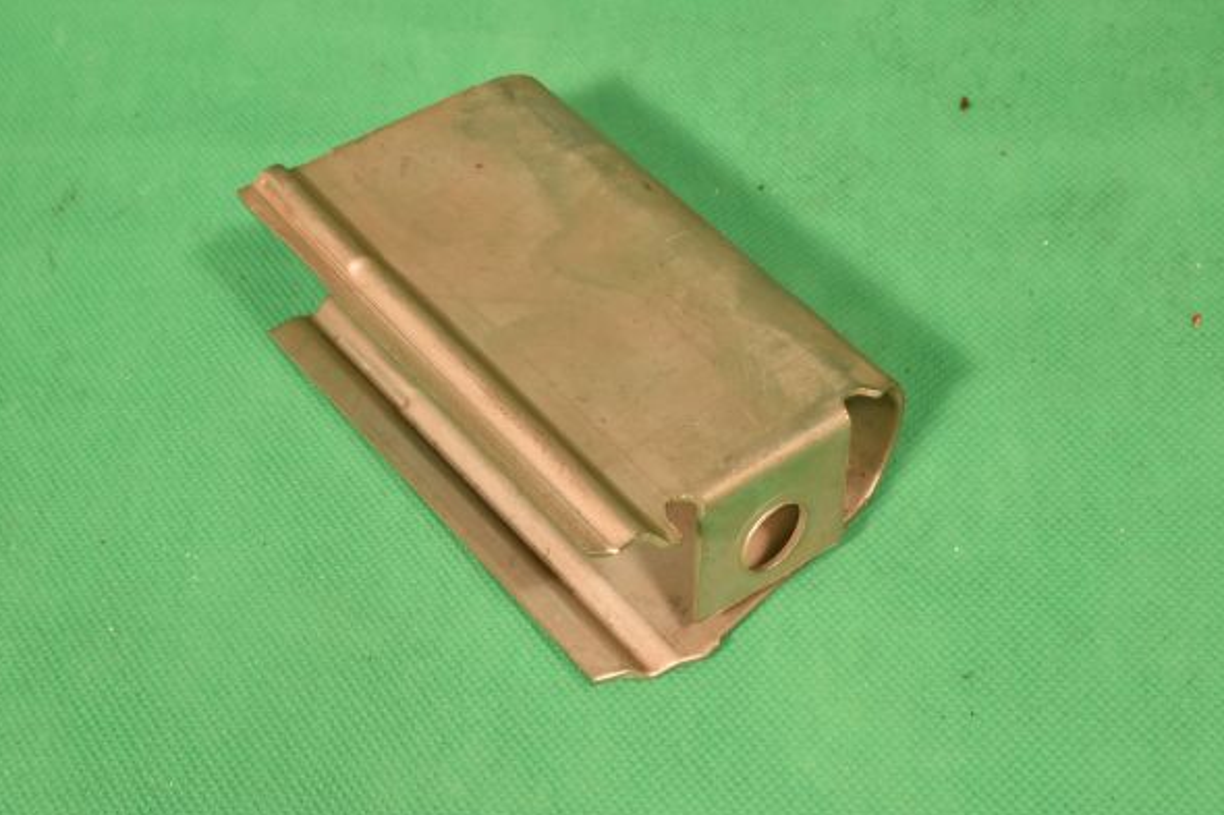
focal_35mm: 58
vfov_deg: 23.4
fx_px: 1971
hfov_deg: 34.5
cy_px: 413
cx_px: 608
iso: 1250
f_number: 20
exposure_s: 1/60
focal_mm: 38
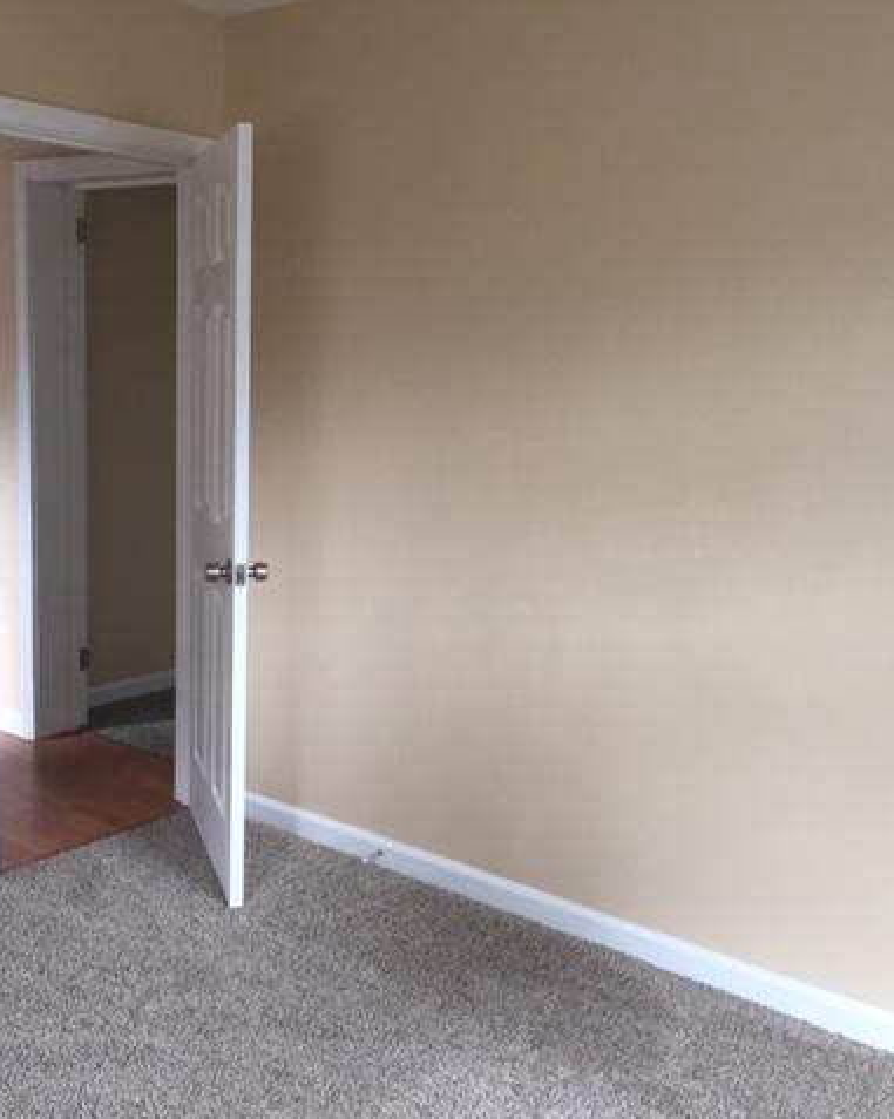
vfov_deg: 48.0
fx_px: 1258
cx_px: 375
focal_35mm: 38
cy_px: 558
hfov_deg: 39.0
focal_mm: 4.15
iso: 100
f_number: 2.2
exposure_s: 1/30
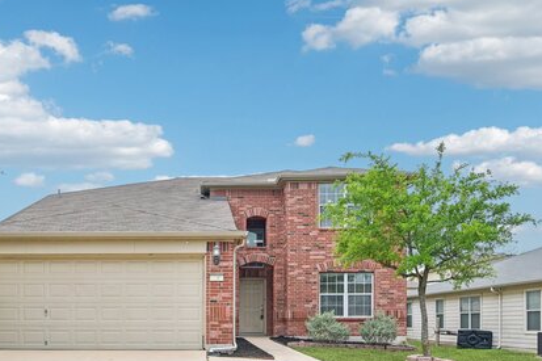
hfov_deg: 59.2
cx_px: 189
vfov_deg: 42.3
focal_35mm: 31
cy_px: 196
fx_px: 467
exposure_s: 1/640
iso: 400
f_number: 8
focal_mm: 20
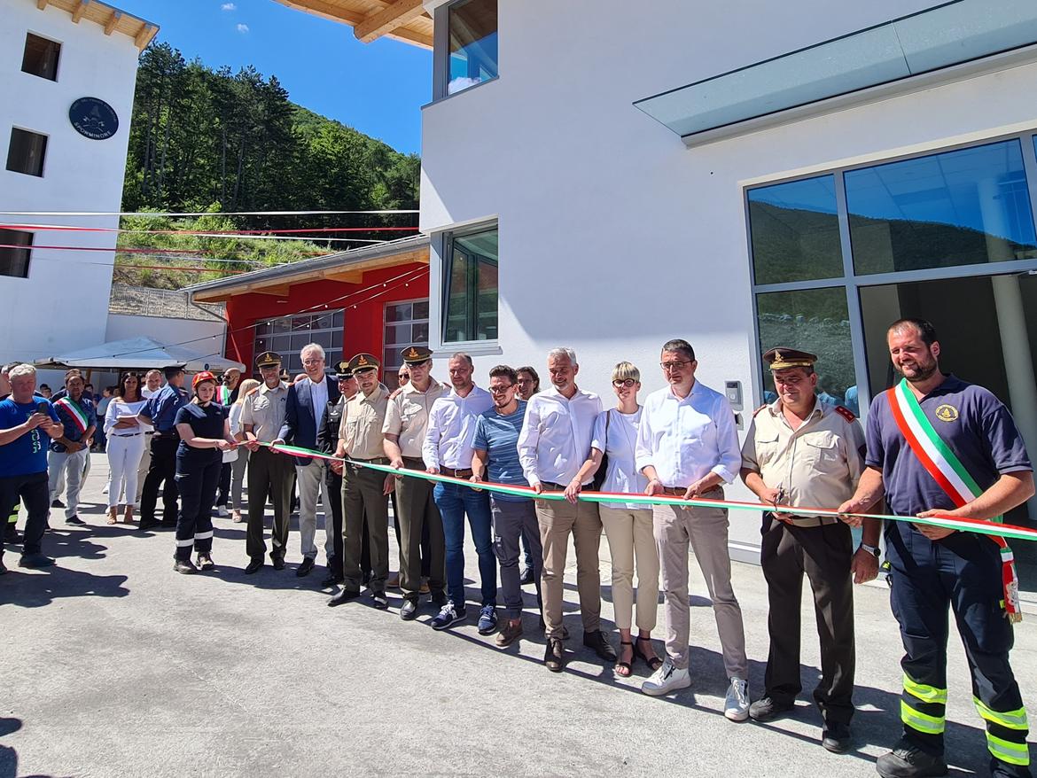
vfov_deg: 89.9
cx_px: 518
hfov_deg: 106.2
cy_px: 389
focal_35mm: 13
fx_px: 390
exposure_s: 1/1250
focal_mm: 2.2
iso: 50
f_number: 2.2
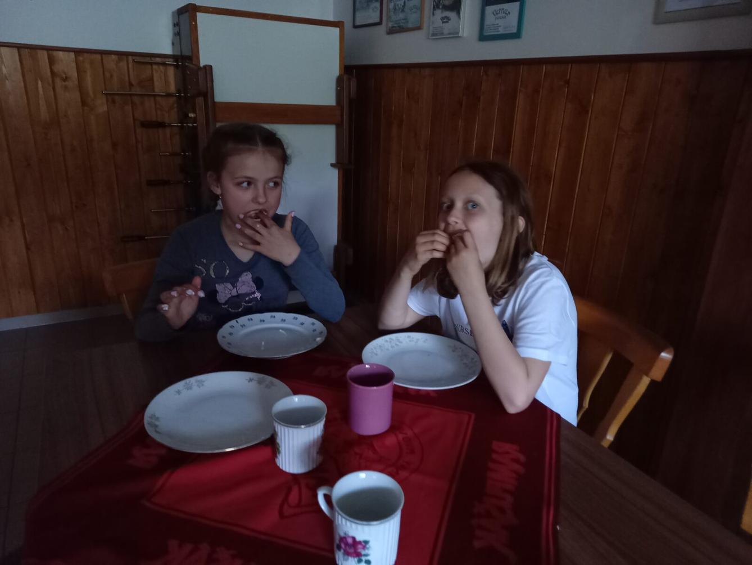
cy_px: 282
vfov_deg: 54.9
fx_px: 543
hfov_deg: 69.4
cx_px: 376
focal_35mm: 25
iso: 1000
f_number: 1.8
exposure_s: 1/20
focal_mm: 4.65
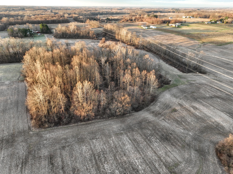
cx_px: 116
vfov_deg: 56.8
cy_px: 87
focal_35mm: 24
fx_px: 161
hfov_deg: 71.6
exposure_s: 1/80
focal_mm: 12.29
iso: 110
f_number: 2.8
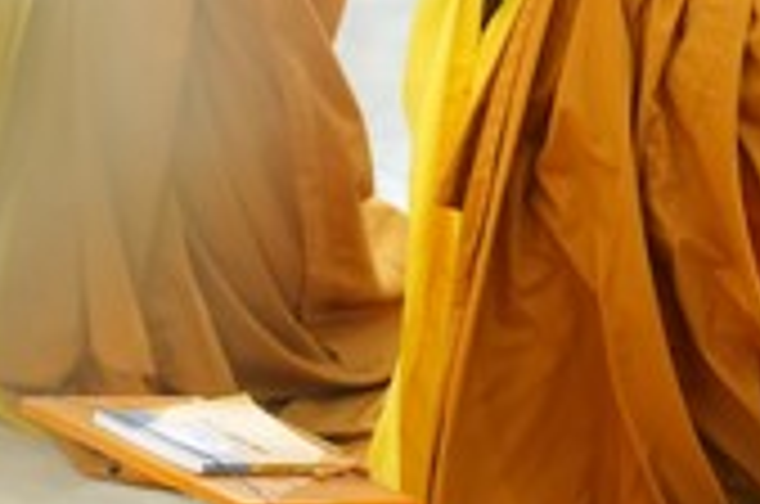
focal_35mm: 212
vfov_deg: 6.4
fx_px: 4467
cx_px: -234
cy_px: -263
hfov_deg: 9.5
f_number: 1.8
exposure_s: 1/80
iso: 1000
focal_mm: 55
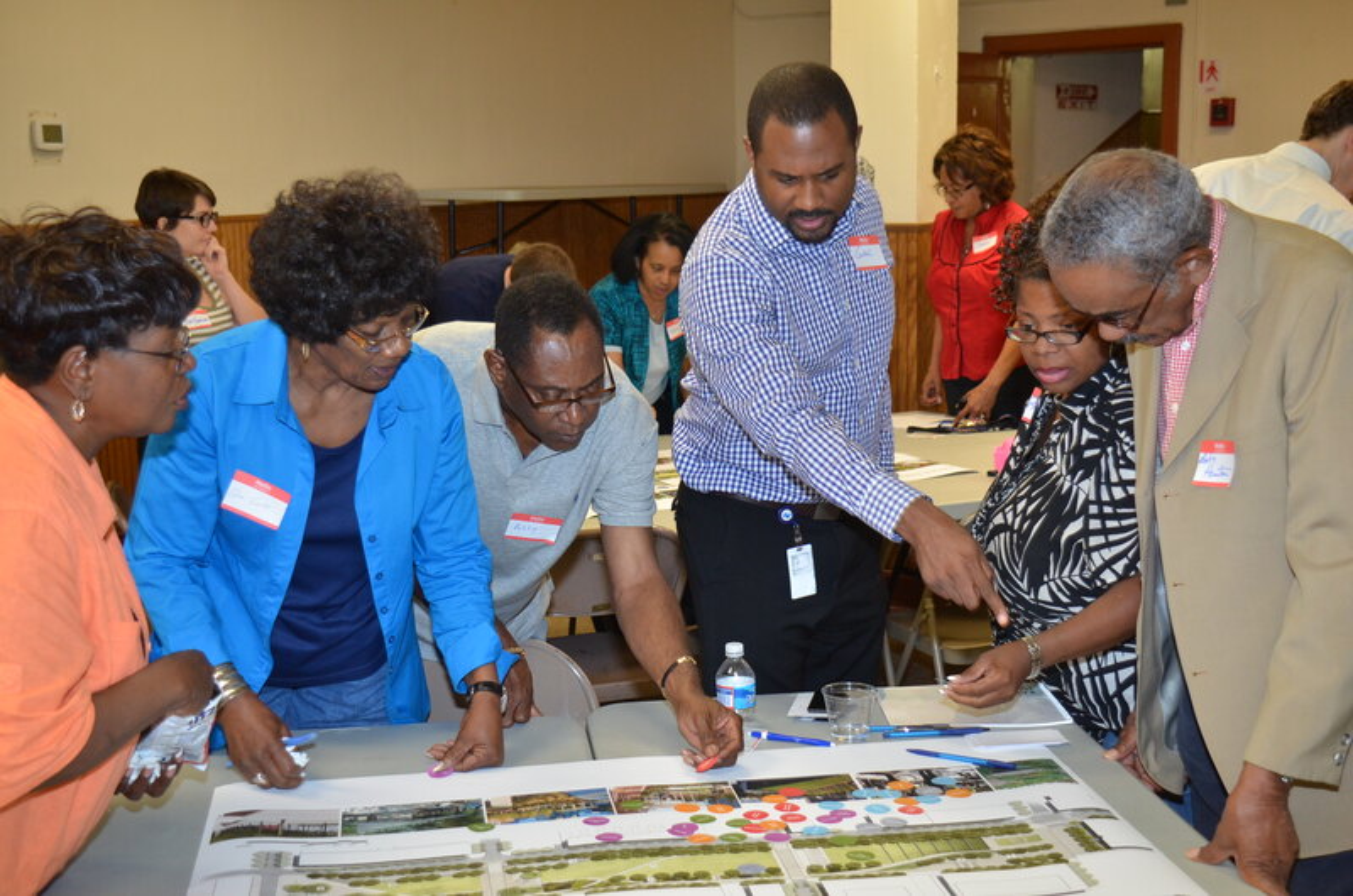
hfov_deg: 39.0
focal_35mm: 51
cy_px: 448
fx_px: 1913
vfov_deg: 26.4
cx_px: 676
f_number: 4.5
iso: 800
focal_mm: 34
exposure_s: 1/60
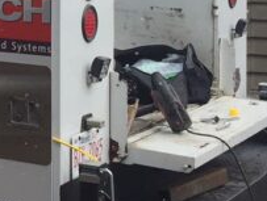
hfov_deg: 12.3
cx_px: -217
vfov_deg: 9.9
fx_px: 1128
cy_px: -88
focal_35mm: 146
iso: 32
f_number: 2.2
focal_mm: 4.15
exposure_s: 1/920
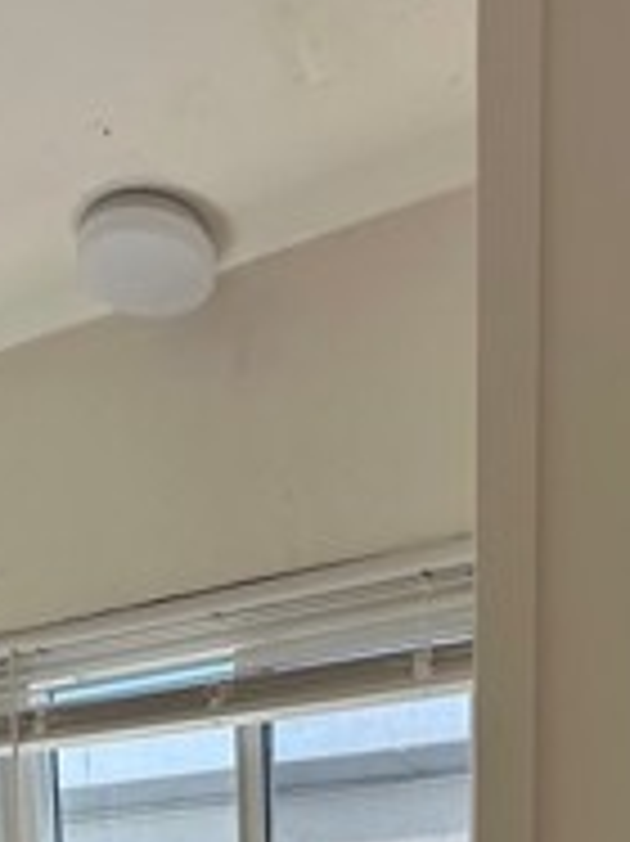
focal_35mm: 48
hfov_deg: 30.2
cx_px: 328
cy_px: 1216
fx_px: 1166
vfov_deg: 28.4
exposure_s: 1/192
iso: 40
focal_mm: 2.22
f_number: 2.2
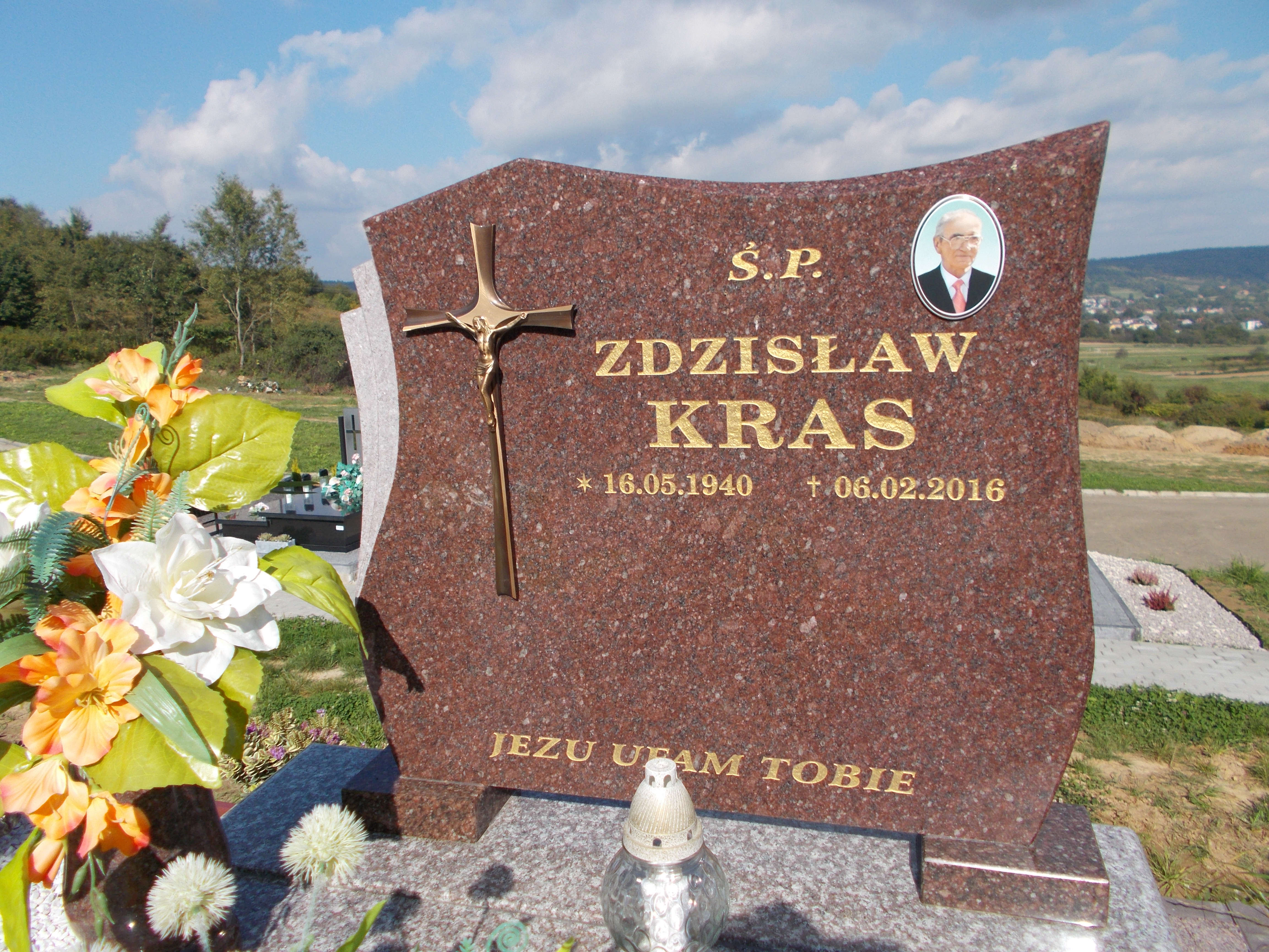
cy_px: 476
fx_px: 953
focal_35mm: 26
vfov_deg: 53.1
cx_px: 634
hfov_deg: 67.3
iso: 80
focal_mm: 4.6
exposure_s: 1/160
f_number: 8
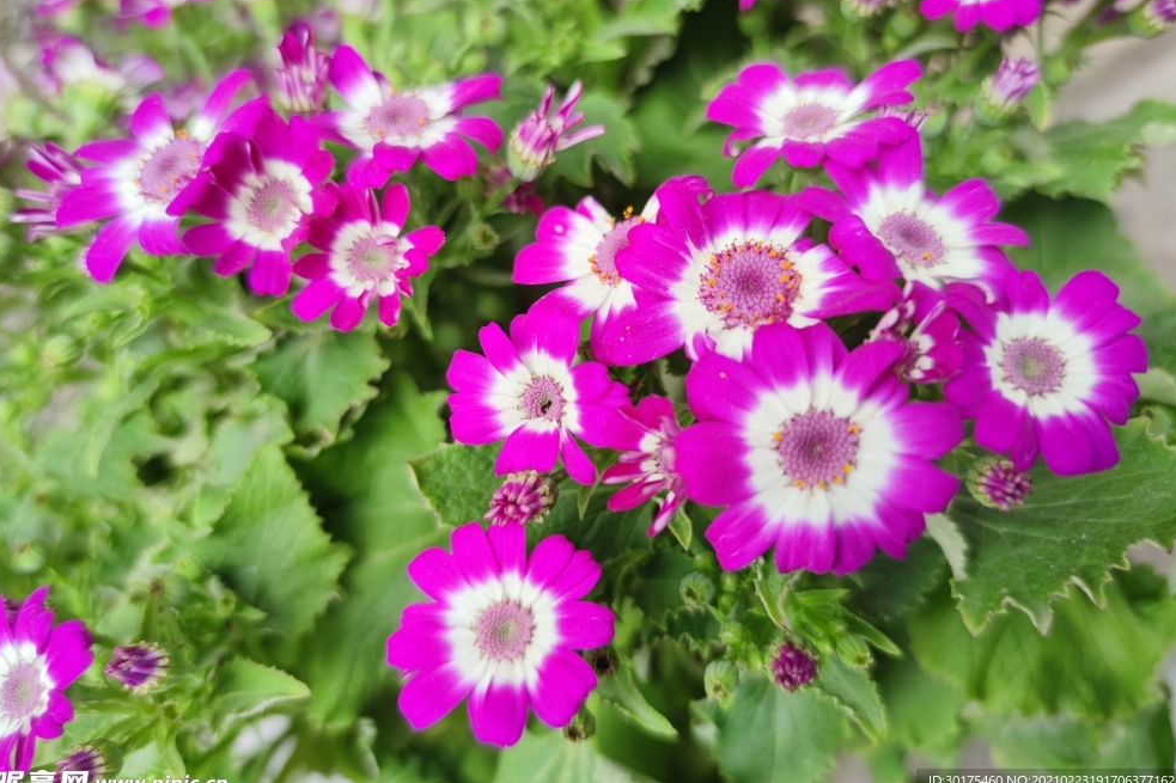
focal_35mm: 26
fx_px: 849
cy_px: 345
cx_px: 587
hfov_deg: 69.4
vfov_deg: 49.4
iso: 50
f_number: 1.69
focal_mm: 6.72
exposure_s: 1/183
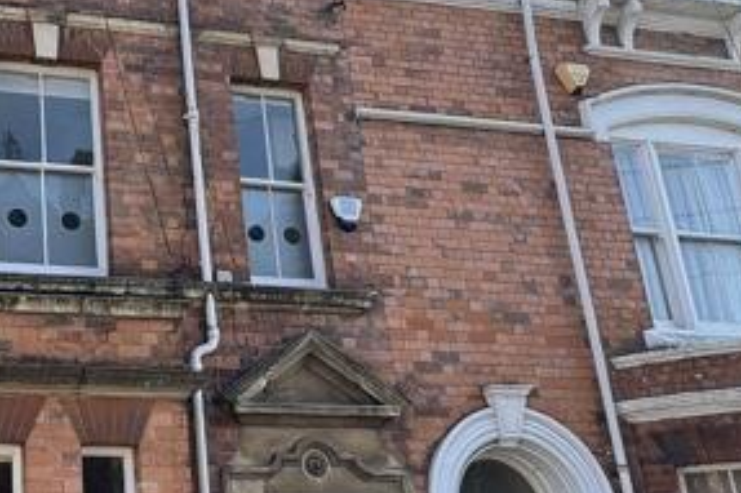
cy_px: 258
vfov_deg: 26.0
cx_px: 34
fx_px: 1070
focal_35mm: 52
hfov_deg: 35.3
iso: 40
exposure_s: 1/407
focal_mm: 2.22
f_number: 2.2
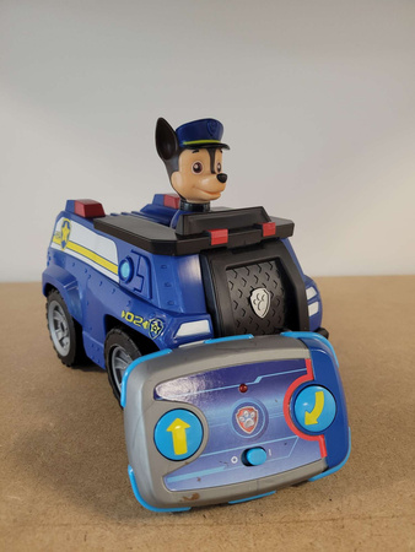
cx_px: 208
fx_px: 415
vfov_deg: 67.3
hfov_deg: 53.1
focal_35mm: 26
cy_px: 276
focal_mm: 5.4
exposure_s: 1/100
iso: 250
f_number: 1.8
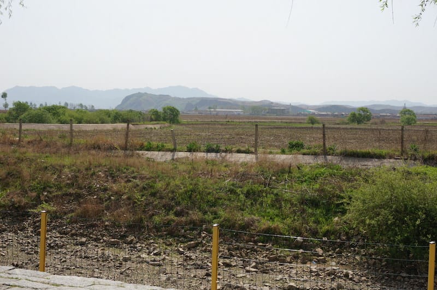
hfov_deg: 32.7
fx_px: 746
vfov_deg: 22.0
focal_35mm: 62
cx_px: 218
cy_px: 145
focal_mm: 41
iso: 100
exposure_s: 1/125
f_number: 13
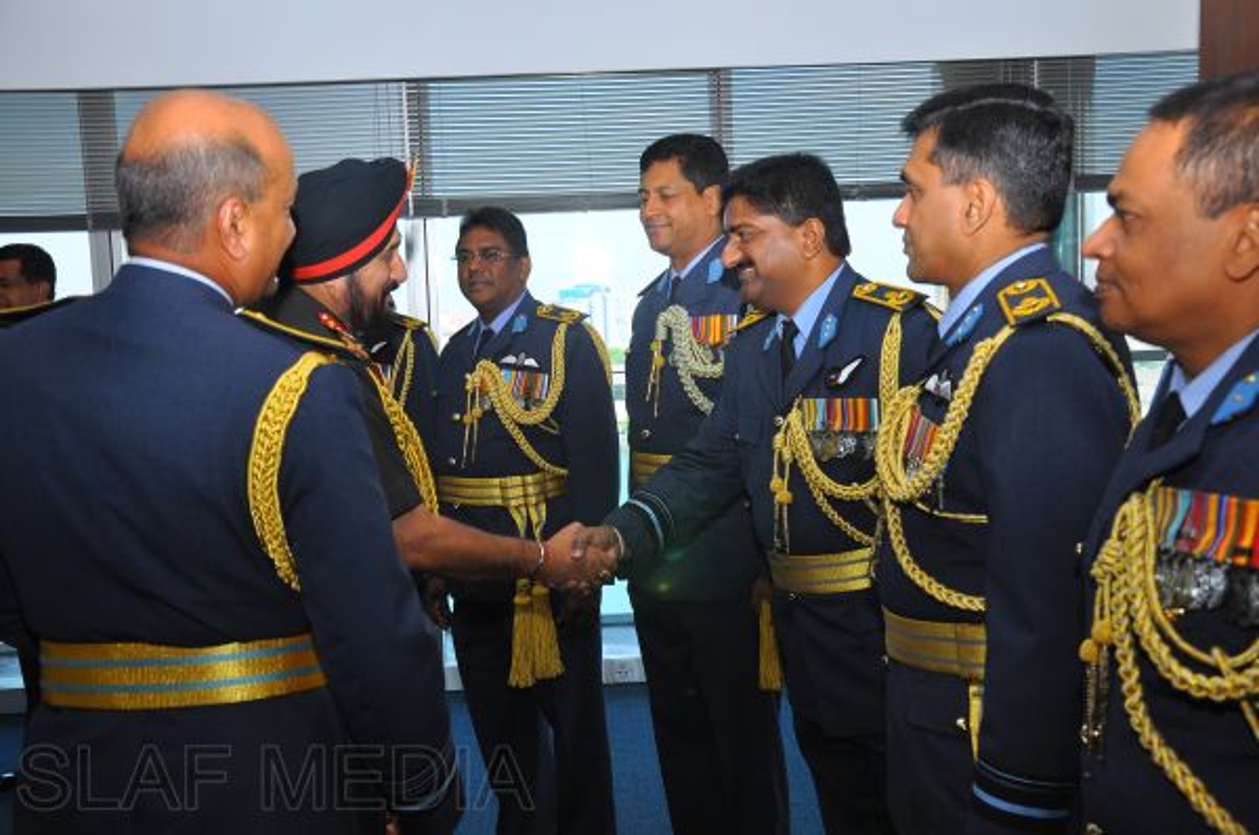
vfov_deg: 35.4
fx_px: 1309
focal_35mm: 38
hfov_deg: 51.4
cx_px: 630
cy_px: 418
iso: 320
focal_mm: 25
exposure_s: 1/125
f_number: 6.3
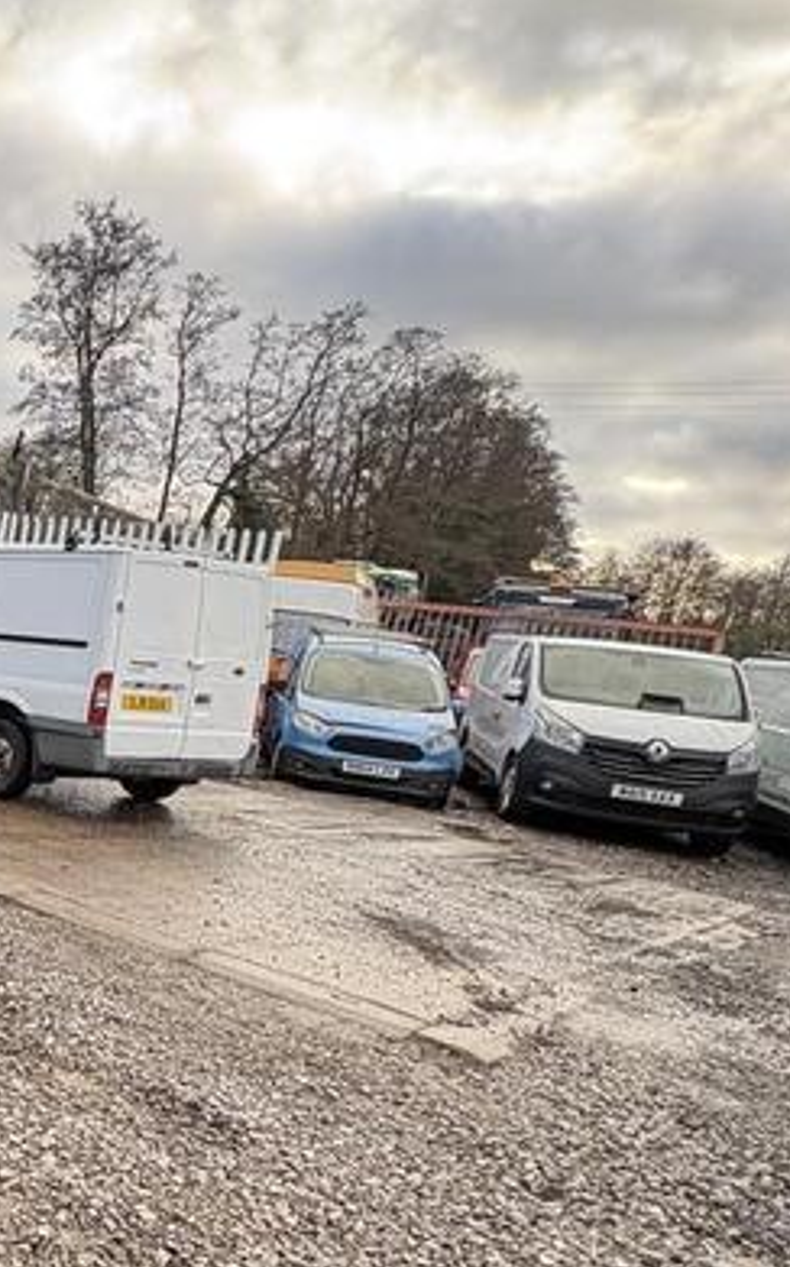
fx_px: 1173
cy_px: 813
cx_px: -330
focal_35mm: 34
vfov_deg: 55.9
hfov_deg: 28.0
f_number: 2.2
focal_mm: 2.22
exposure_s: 1/99
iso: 40
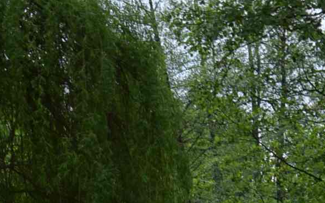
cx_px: 389
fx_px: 1647
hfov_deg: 11.1
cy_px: 512
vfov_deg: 6.6
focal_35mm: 186
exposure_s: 1/250
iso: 220
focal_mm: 24
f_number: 8
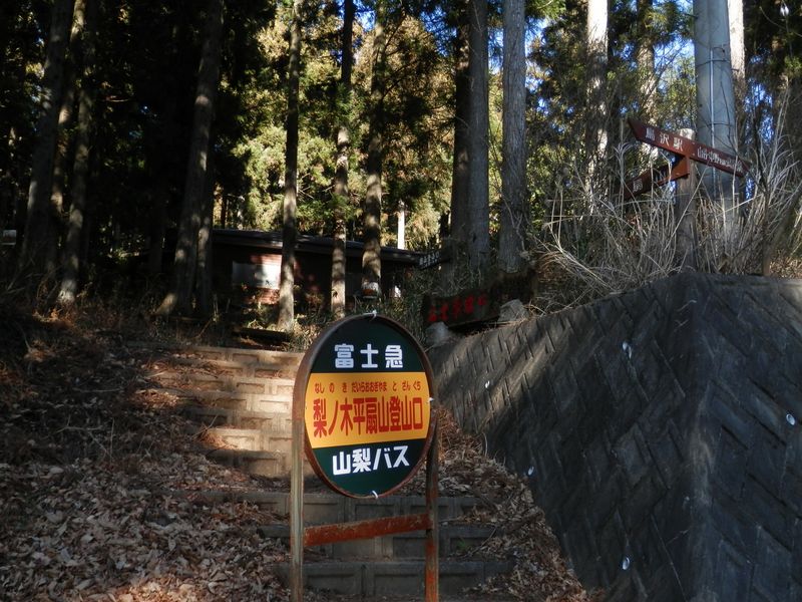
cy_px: 301
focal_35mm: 37
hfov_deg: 50.1
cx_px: 401
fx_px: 857
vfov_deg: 38.7
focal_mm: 6.6
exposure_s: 1/100
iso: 80
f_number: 3.6
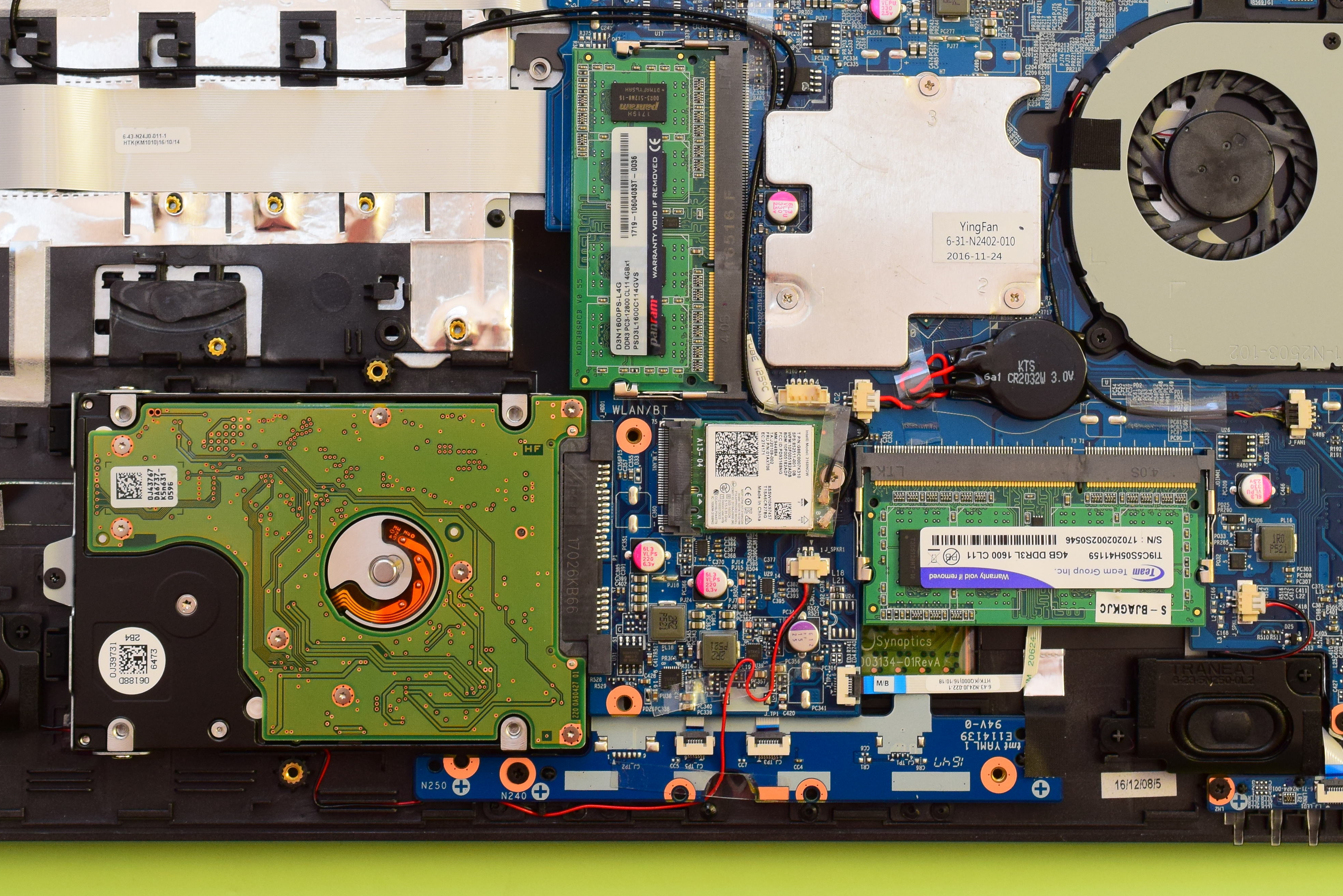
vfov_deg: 15.0
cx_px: 629
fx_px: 3394
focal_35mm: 91
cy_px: 230
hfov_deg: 22.4
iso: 720
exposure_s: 1/200
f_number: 8
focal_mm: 40
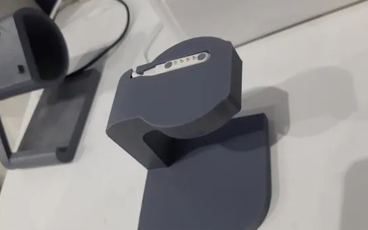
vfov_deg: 39.2
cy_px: 143
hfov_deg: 59.6
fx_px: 321
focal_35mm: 32
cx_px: 169
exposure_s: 1/25
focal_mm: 3.93
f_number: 1.7
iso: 500
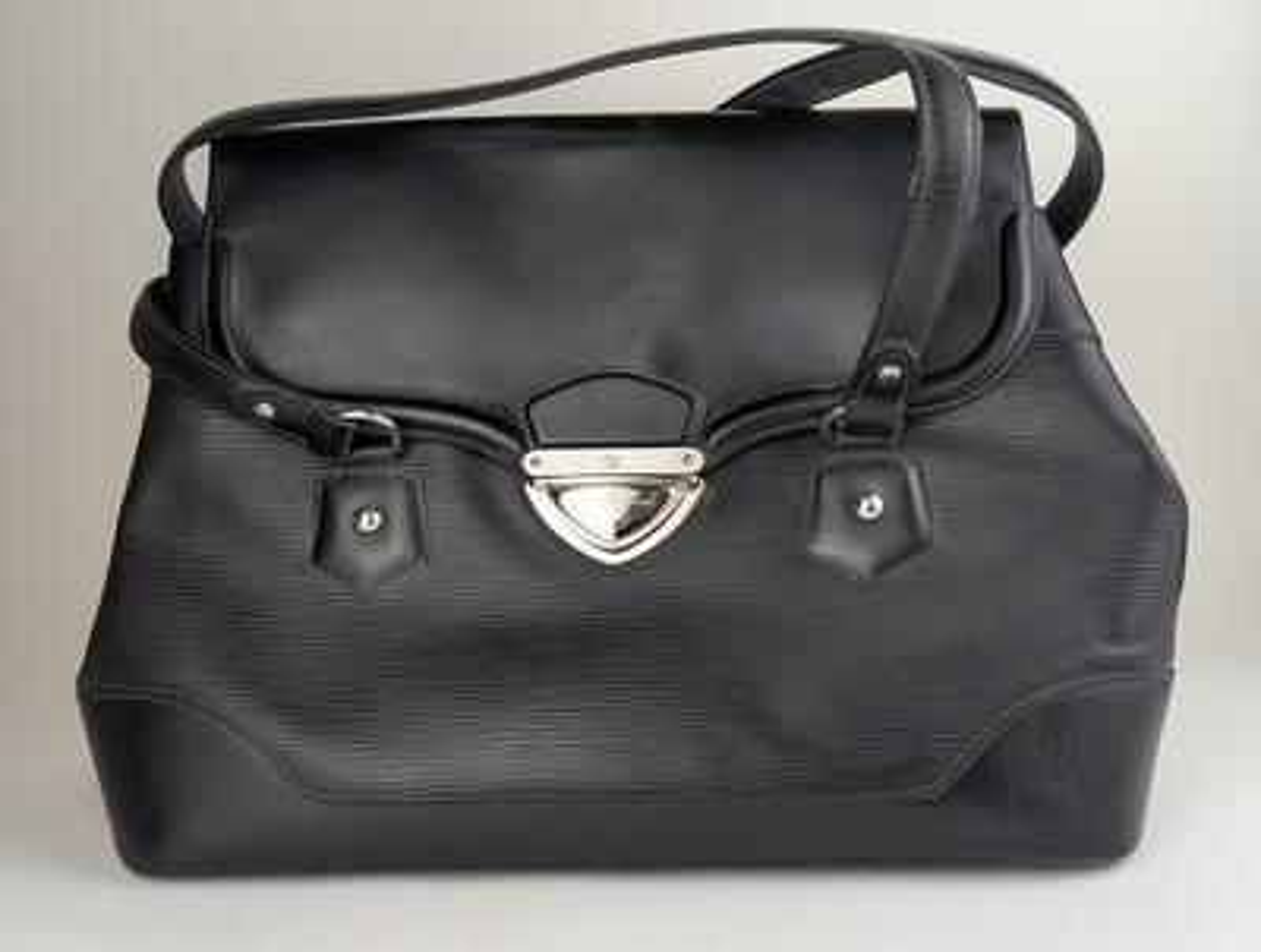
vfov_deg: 57.0
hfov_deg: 71.5
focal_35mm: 24
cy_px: 476
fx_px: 876
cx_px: 630
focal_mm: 6.81
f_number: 1.85
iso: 44
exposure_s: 1/290
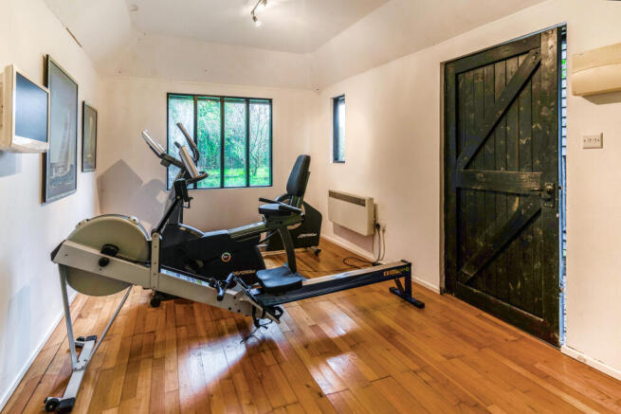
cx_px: 310
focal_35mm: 16
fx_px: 276
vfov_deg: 73.8
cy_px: 207
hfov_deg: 96.7
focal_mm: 16
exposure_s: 1/15
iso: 500
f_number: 6.3
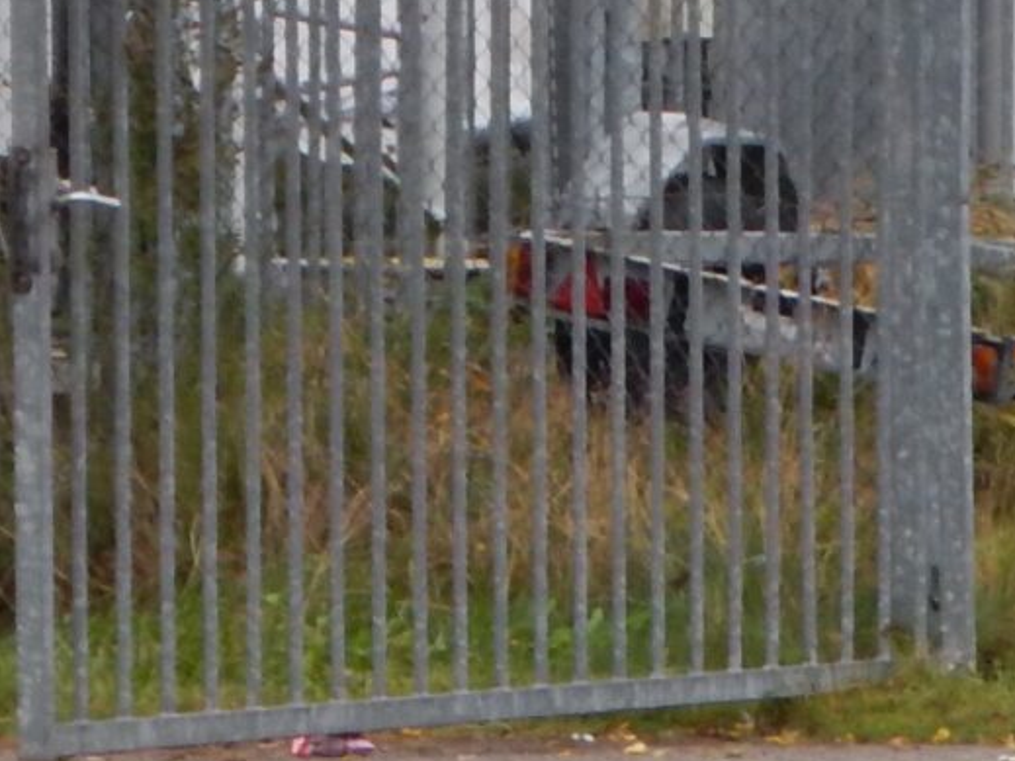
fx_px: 14599
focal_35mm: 498
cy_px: 1837
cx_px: 1561
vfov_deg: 3.0
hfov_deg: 4.0
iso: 125
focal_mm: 18.1
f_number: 4.8
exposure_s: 1/100
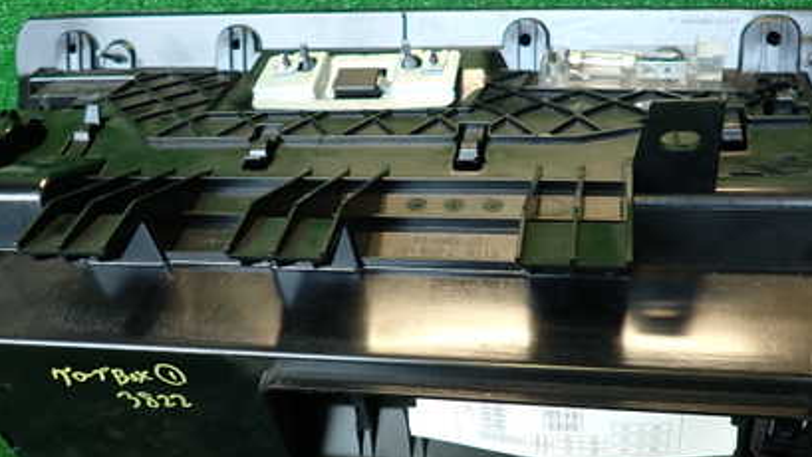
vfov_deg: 29.6
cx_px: 403
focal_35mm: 40
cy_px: 274
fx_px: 861
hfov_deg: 50.5
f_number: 2
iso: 200
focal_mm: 4.5
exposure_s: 1/60
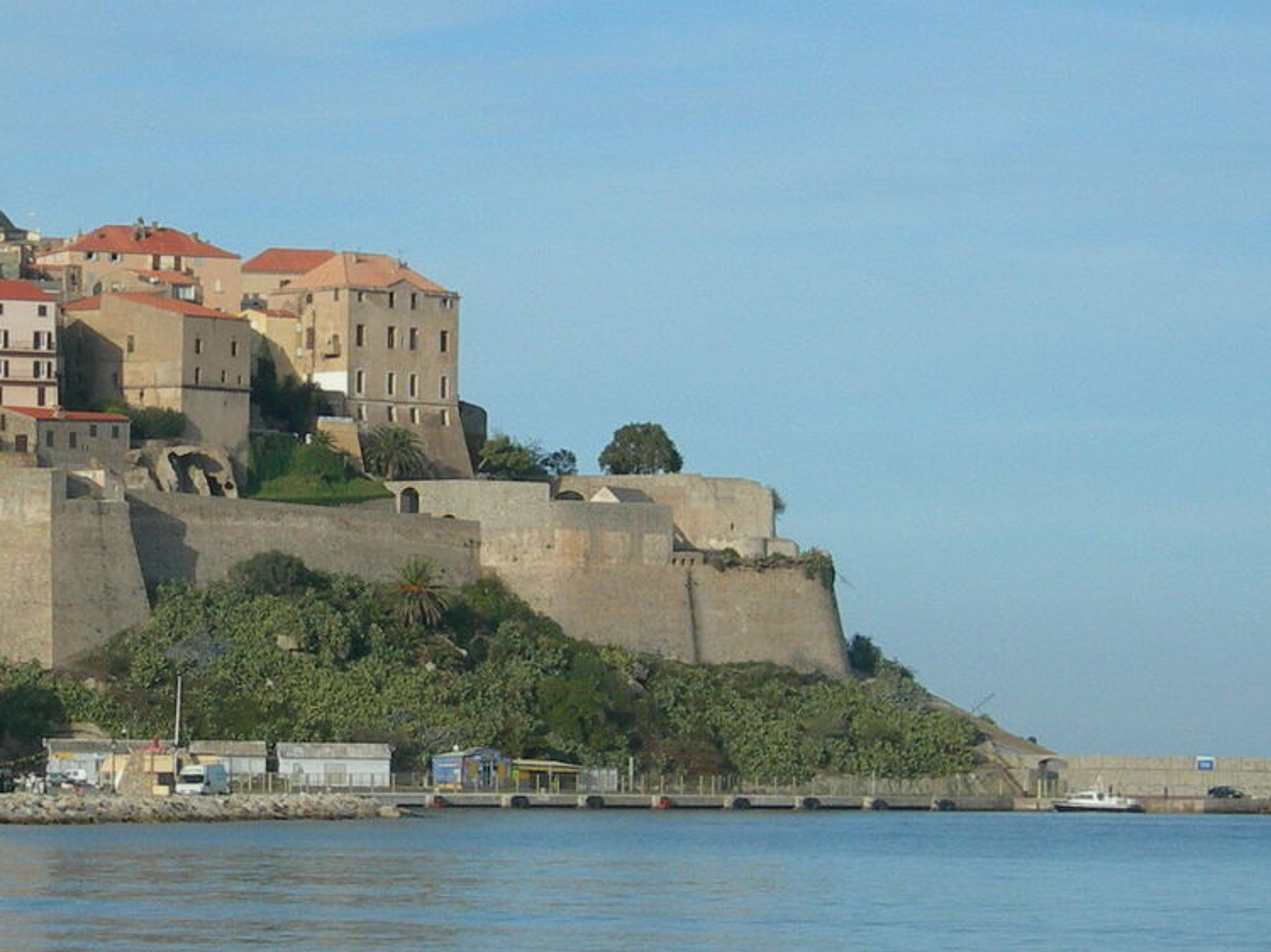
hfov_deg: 11.2
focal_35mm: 175
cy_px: 513
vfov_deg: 8.5
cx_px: 114
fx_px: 6423
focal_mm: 17
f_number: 6.8
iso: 50
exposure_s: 1/300
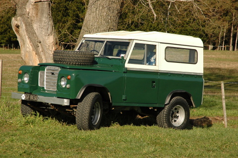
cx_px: 119
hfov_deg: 19.5
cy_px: 79
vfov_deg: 13.0
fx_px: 693
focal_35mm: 105
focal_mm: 70
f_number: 8
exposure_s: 1/1000
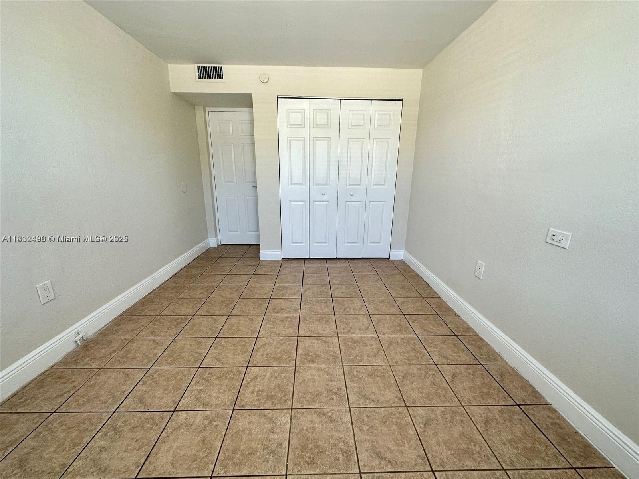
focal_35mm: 14
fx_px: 258
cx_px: 320
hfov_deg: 102.1
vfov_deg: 85.7
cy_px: 240
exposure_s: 1/120
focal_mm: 2.22
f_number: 2.2
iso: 125
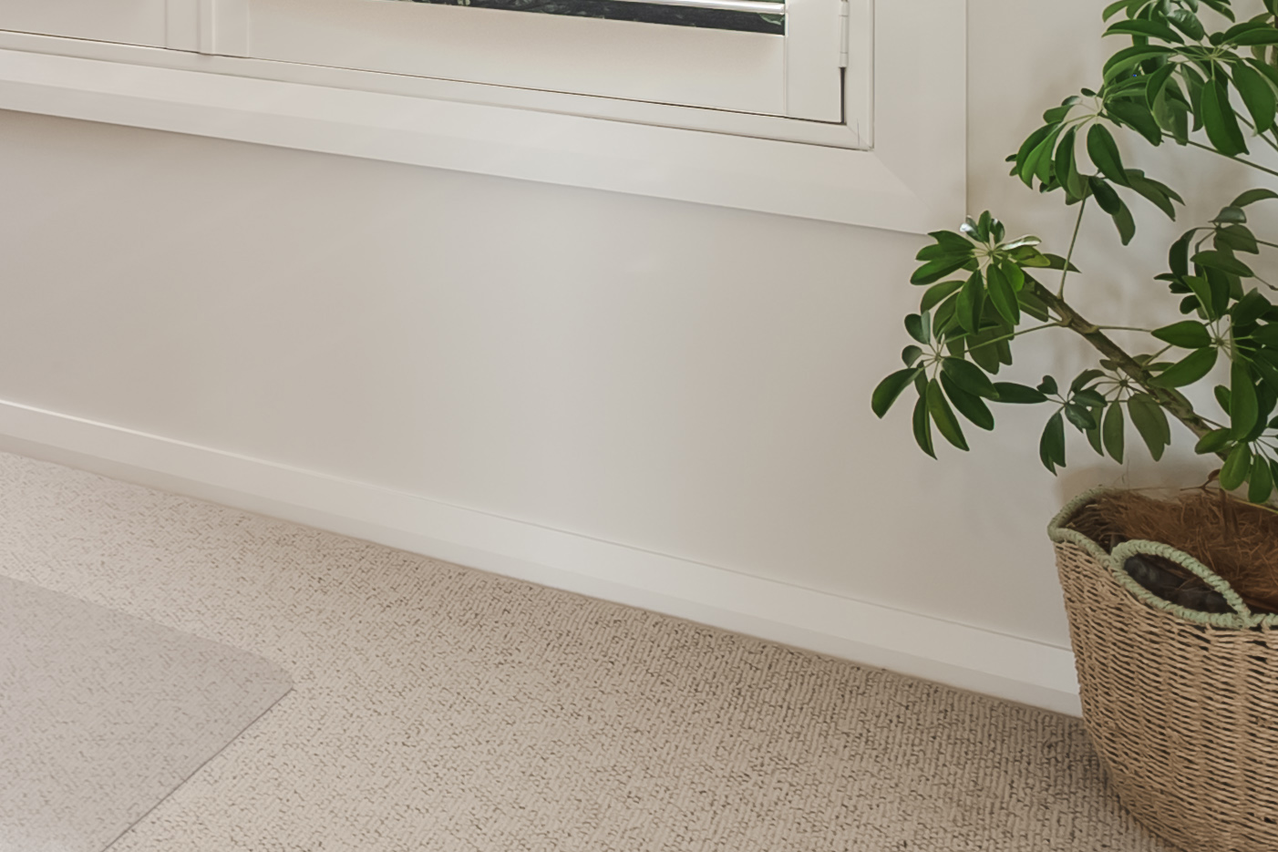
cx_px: -729
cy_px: -292
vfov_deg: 17.8
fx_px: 2526
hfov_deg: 22.4
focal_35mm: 71
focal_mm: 16.5
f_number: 9
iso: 500
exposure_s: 1/100
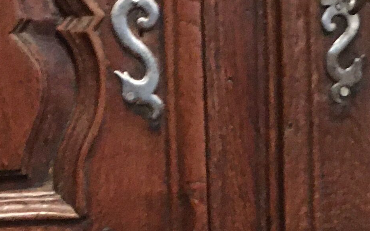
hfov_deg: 15.7
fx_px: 1341
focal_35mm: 133
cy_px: 348
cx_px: 142
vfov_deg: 9.6
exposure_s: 1/17
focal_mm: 4.15
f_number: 2.2
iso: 500
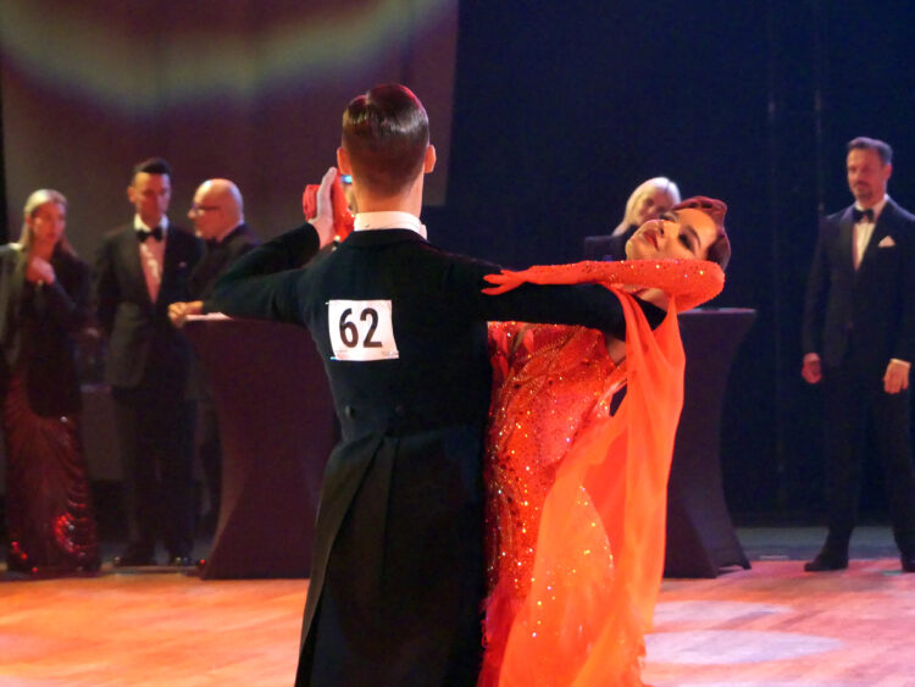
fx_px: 6029
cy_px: 344
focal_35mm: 228
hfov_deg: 8.7
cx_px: 458
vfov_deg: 6.5
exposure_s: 1/100
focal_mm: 41.1
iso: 1250
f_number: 2.8
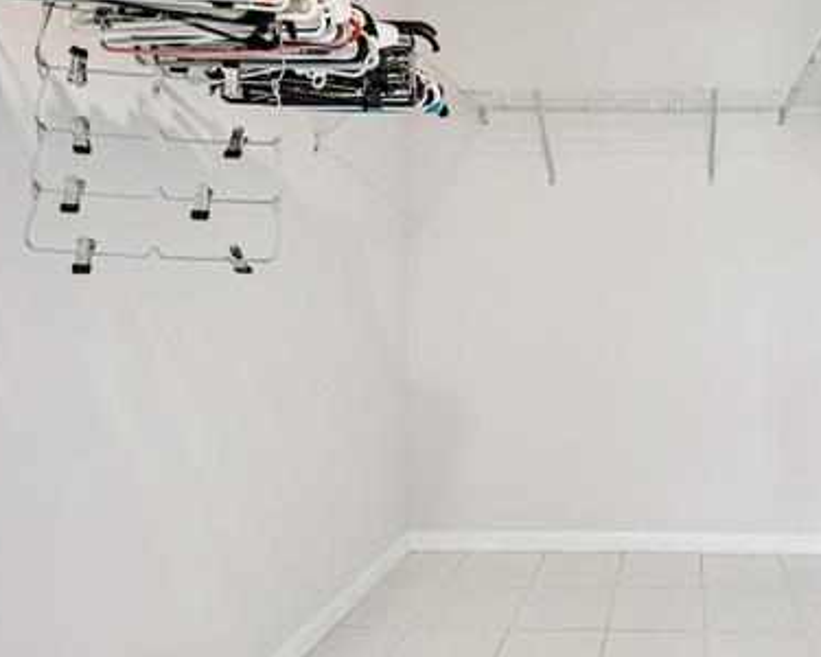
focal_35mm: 28
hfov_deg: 57.2
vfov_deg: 51.5
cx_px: 668
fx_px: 680
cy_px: 297
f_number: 8
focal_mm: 14
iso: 1250
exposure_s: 1/50
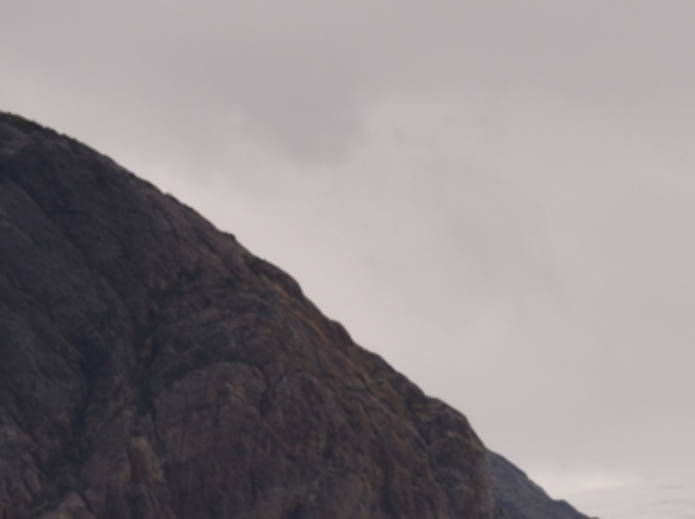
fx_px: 7701
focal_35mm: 384
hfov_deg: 5.1
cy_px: 852
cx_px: 1109
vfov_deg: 3.8
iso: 160
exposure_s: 1/200
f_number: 5.3
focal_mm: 100
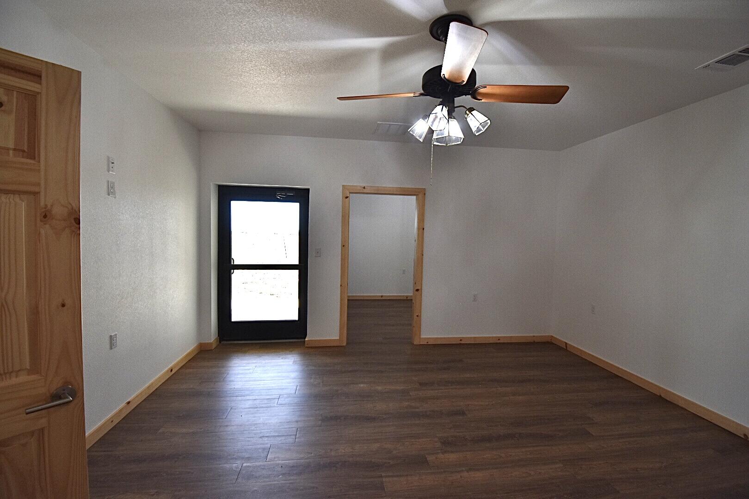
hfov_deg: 100.4
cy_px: 250
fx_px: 312
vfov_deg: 77.3
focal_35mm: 15
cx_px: 374
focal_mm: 10
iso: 400
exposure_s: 1/125
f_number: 5.6
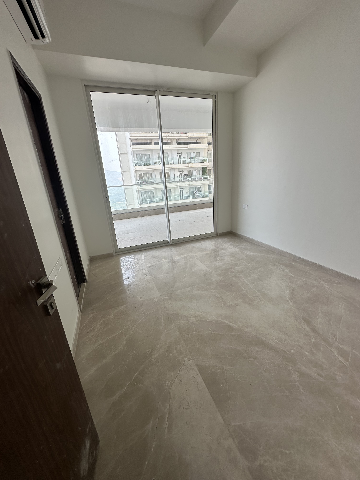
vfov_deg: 102.1
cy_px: 240
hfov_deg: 85.7
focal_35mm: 14
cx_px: 180
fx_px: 194
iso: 40
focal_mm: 2.22
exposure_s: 1/233
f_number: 2.2
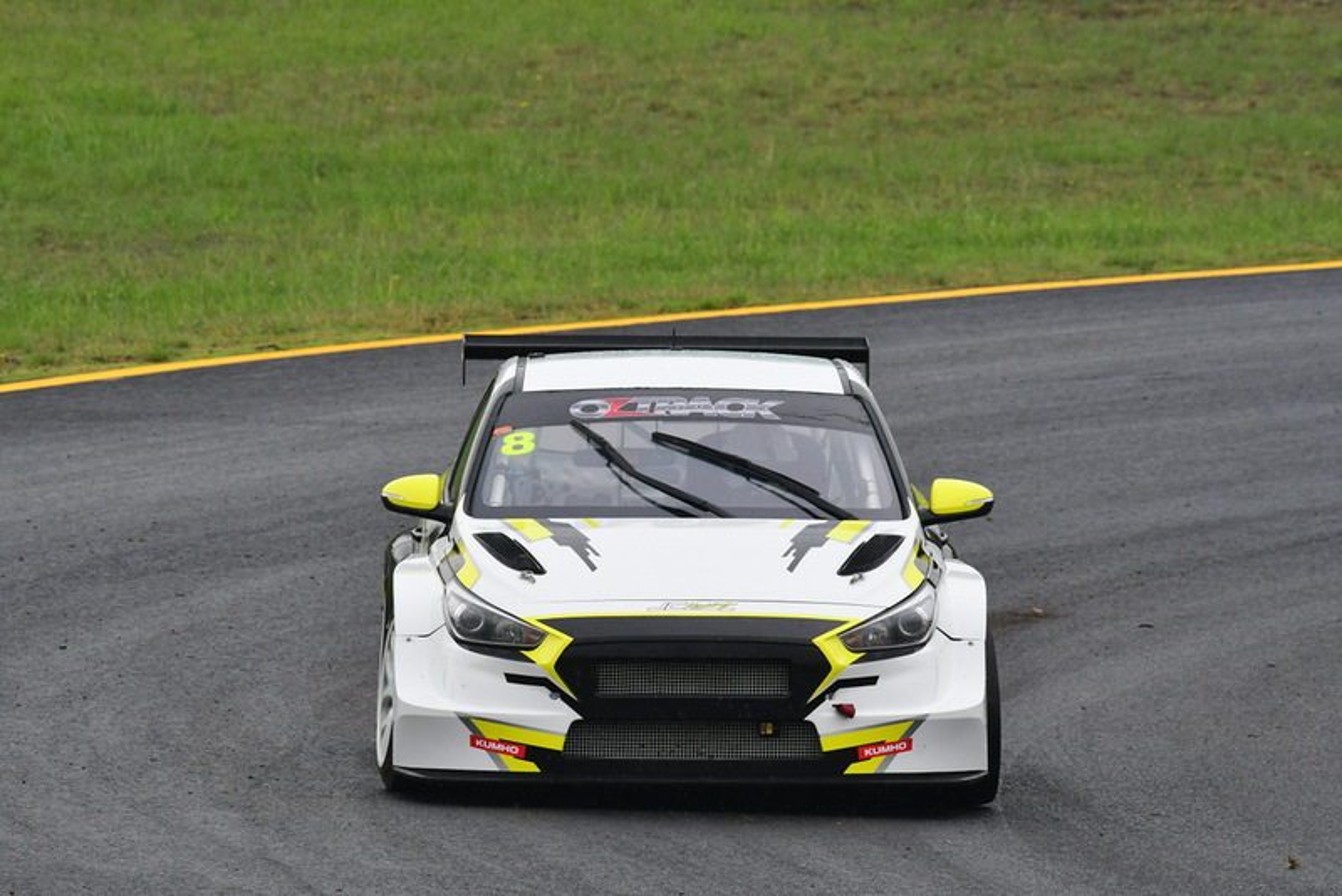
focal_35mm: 600
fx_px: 22374
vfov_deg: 2.3
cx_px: 671
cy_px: 448
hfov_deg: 3.4
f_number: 11
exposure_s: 1/640
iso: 1000
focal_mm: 400
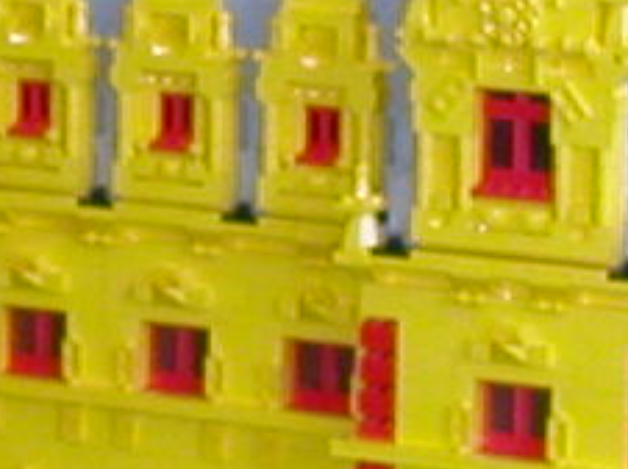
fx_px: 4748
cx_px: -372
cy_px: 167
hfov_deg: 7.4
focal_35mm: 262
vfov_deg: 5.7
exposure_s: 1/30
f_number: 2.7
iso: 100
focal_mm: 5.6
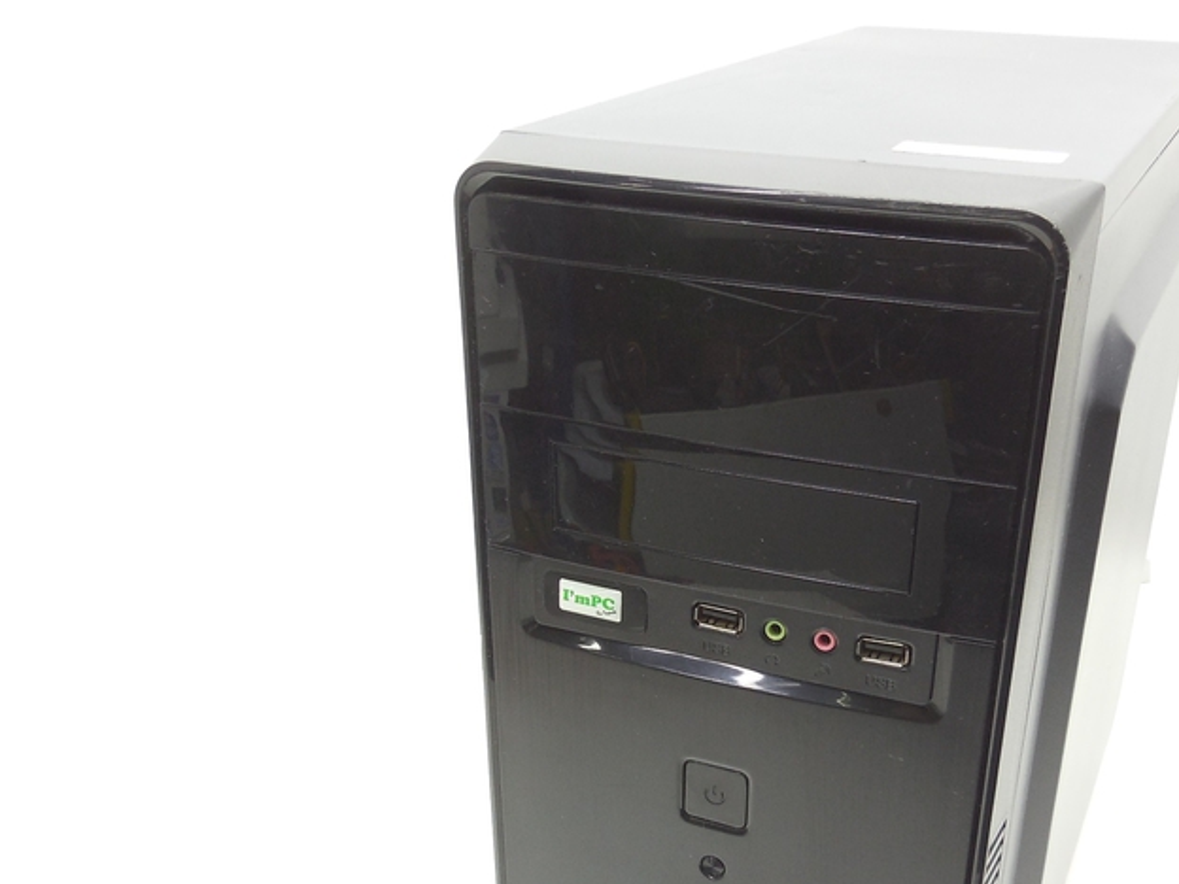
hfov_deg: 45.7
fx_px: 1396
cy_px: 663
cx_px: 669
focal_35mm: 41
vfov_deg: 34.4
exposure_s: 1/50
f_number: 3.1
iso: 125
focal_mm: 4.5
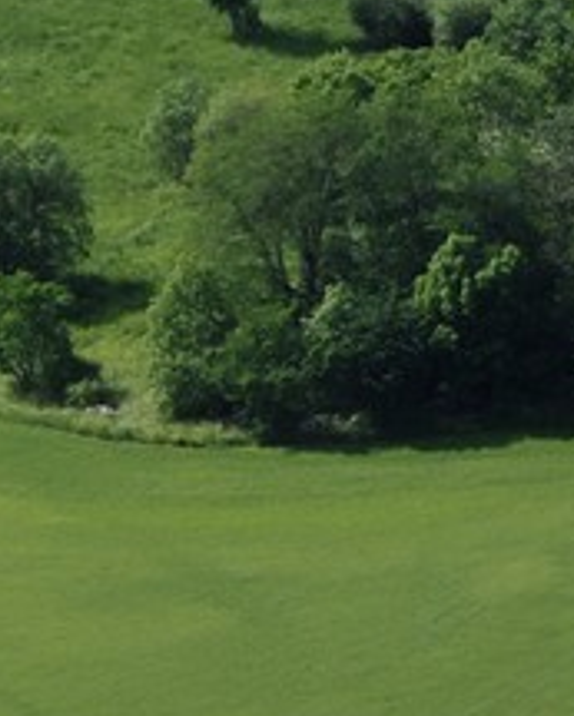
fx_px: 15448
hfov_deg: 2.1
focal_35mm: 728
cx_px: 2349
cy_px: -353
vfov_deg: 2.7
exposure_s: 1/1000
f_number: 2.8
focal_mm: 70
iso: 100
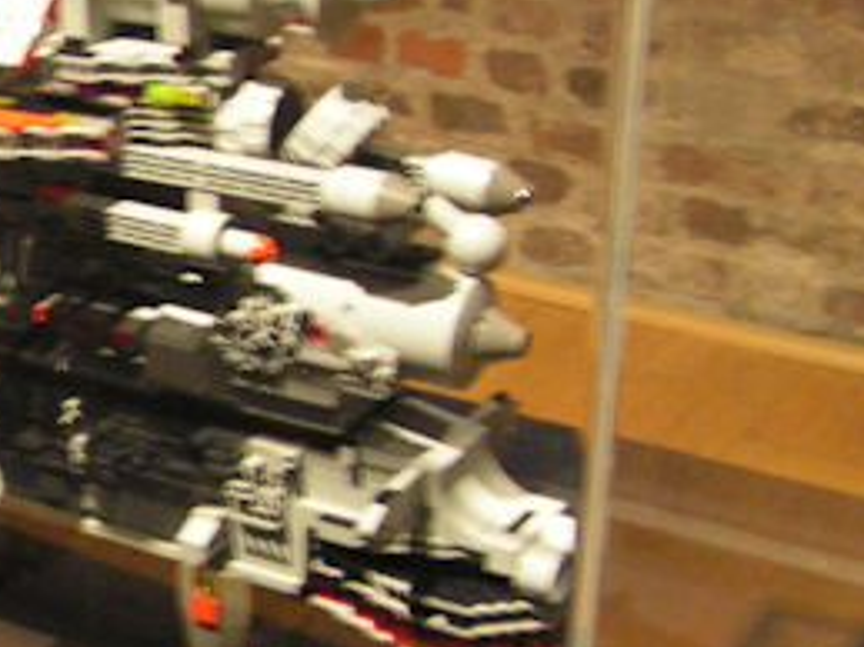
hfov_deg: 18.3
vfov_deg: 14.8
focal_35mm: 100
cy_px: 292
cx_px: -250
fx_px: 2495
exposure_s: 1/5
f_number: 2.8
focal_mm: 6.3
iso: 200
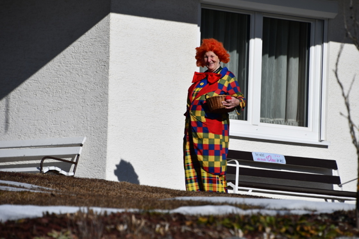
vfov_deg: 4.2
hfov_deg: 6.2
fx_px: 3290
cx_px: 180
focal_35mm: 330
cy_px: 120
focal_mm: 220
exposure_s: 1/1600
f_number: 7.1
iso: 200
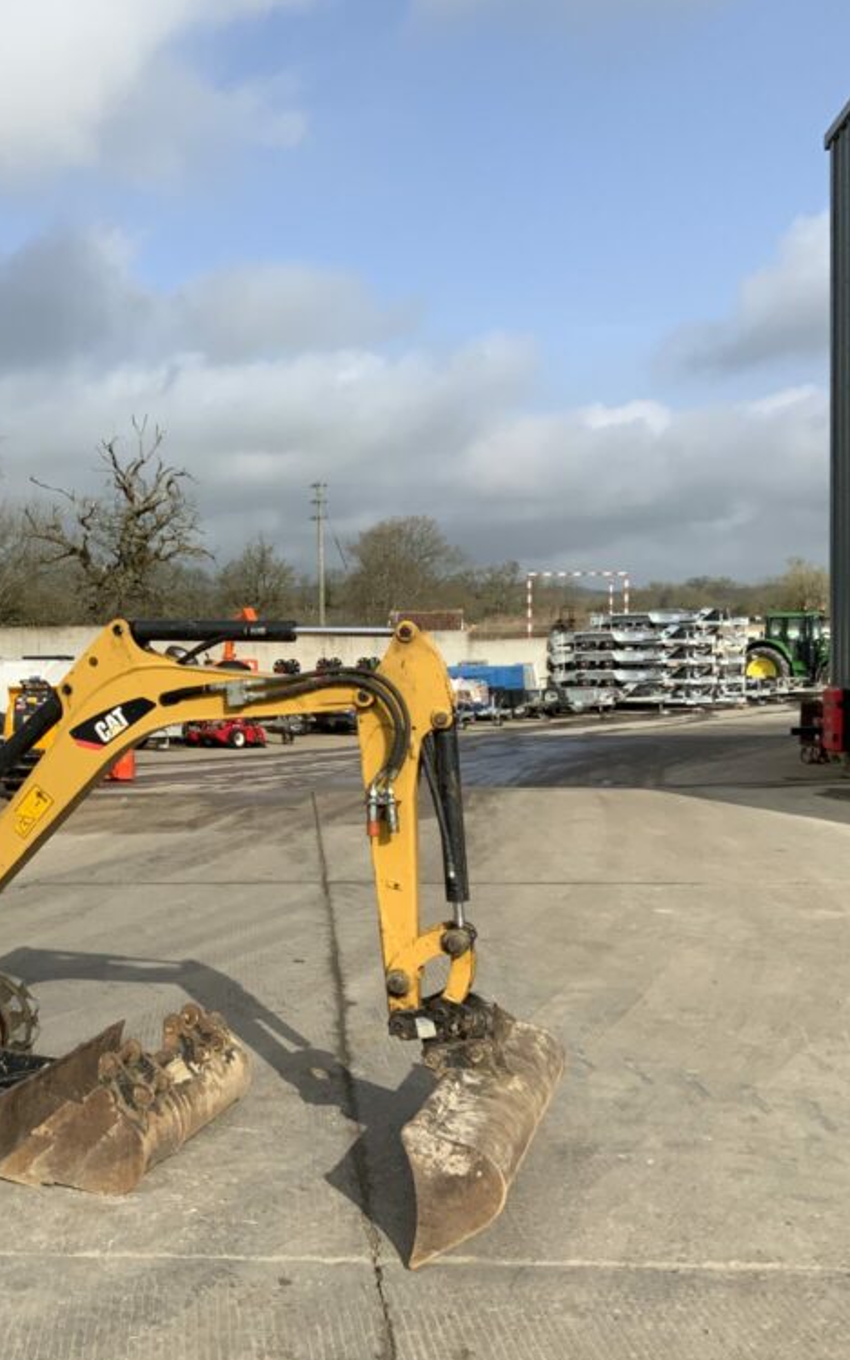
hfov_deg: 29.7
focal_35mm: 42
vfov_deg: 47.2
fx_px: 1557
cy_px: 690
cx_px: 156
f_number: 1.8
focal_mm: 3
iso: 16
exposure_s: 1/2427
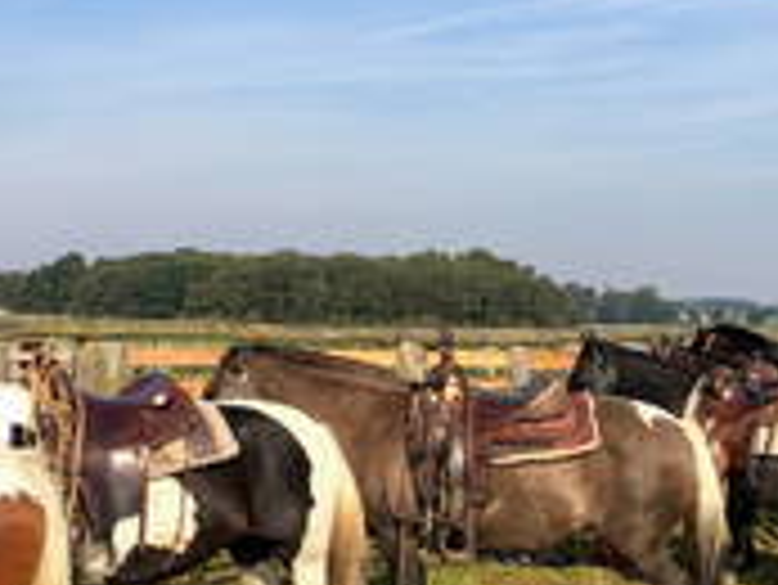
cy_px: 360
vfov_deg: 21.9
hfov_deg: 28.9
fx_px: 1507
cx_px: 463
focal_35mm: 67
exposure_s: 1/1479
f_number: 2.2
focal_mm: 4.15
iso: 25
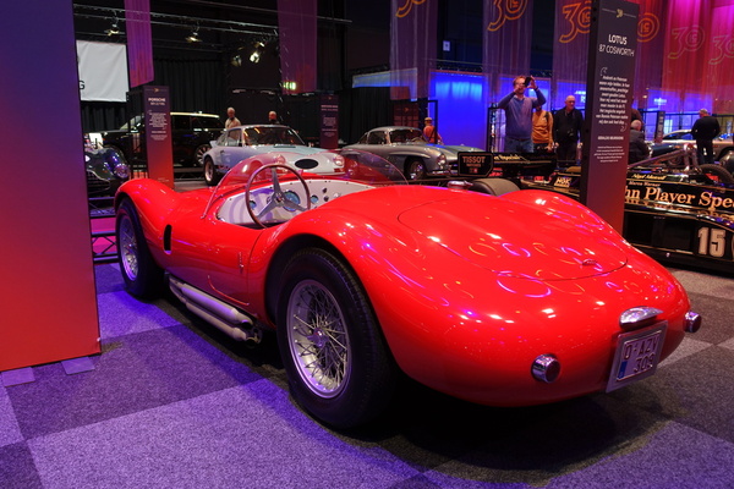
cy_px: 244
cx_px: 367
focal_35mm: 30
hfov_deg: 61.9
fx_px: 612
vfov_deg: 43.6
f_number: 2.5
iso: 200
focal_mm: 11
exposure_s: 1/30
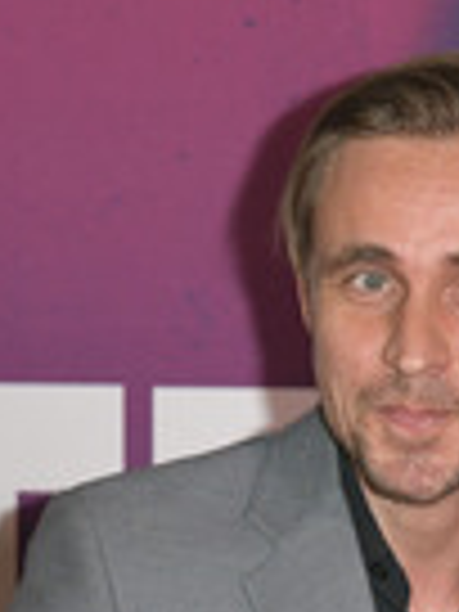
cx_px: 524
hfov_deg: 6.6
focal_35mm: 223
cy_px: 666
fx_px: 3943
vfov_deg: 8.8
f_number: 5.6
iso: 800
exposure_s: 1/200
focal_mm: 70
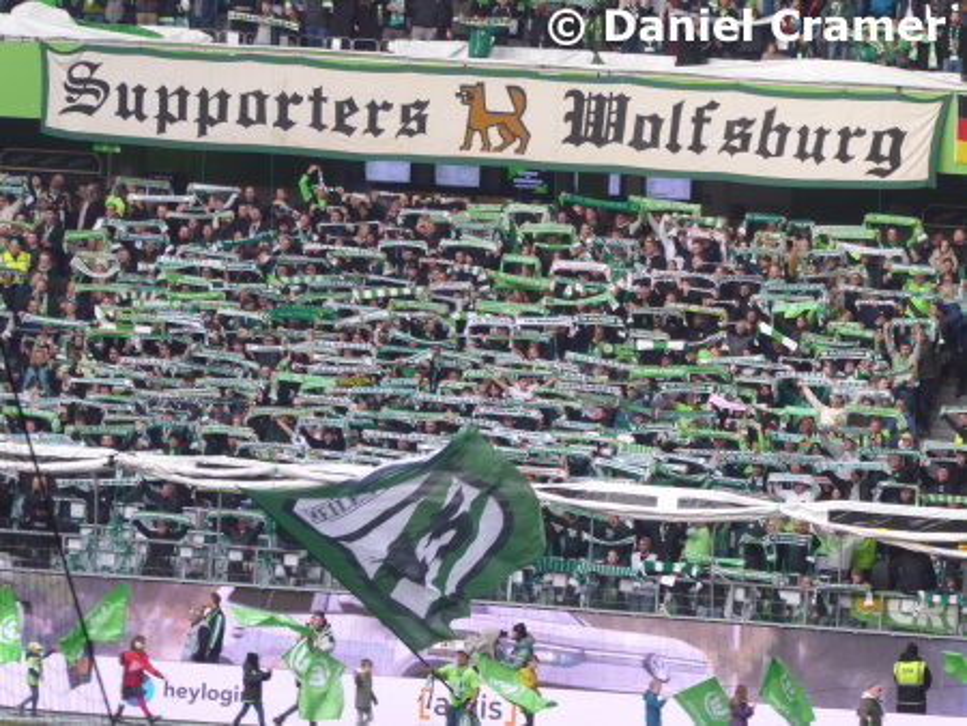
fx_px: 8385
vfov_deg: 5.0
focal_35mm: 300
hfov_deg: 6.6
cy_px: 363
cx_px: 484
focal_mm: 53.8
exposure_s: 1/80
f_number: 5.8
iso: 250
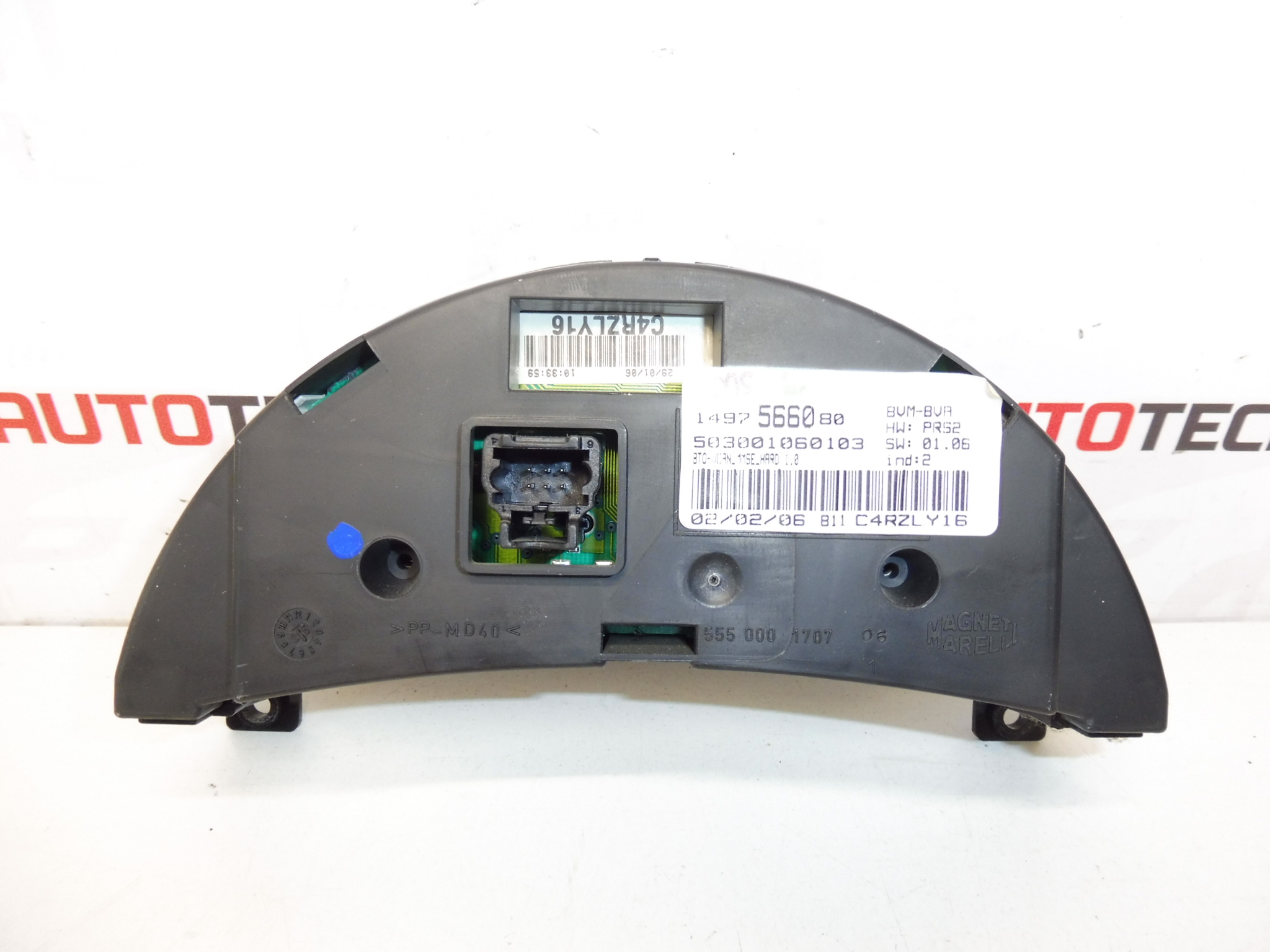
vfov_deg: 54.9
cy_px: 476
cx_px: 635
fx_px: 917
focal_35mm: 25
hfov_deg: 69.4
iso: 200
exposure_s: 1/60
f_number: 3.5
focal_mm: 4.4
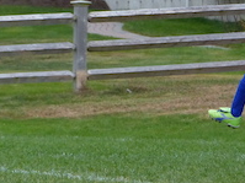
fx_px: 4322
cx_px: 212
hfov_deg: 3.2
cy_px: 87
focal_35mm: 611
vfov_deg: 2.4
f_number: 2.8
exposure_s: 1/500
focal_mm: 41.1
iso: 320
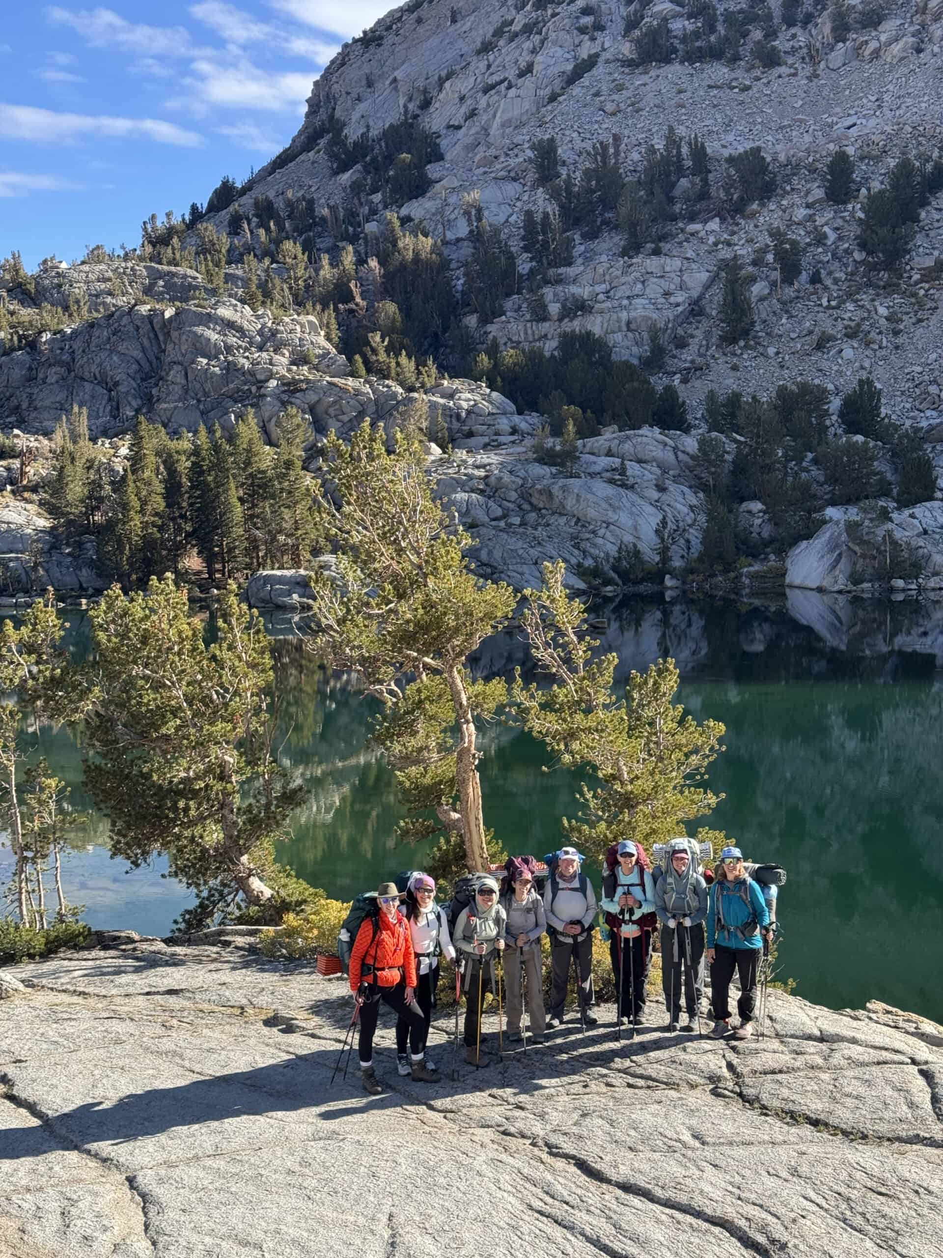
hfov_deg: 30.3
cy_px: 629
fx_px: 1743
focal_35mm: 48
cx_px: 472
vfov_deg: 39.7
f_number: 1.78
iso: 64
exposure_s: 1/1869
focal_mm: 6.76
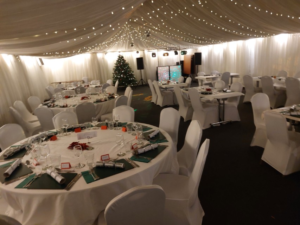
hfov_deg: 71.6
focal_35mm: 24
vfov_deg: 56.8
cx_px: 150
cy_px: 112
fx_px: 208
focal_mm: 5.23
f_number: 1.8
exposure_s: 1/50
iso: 400
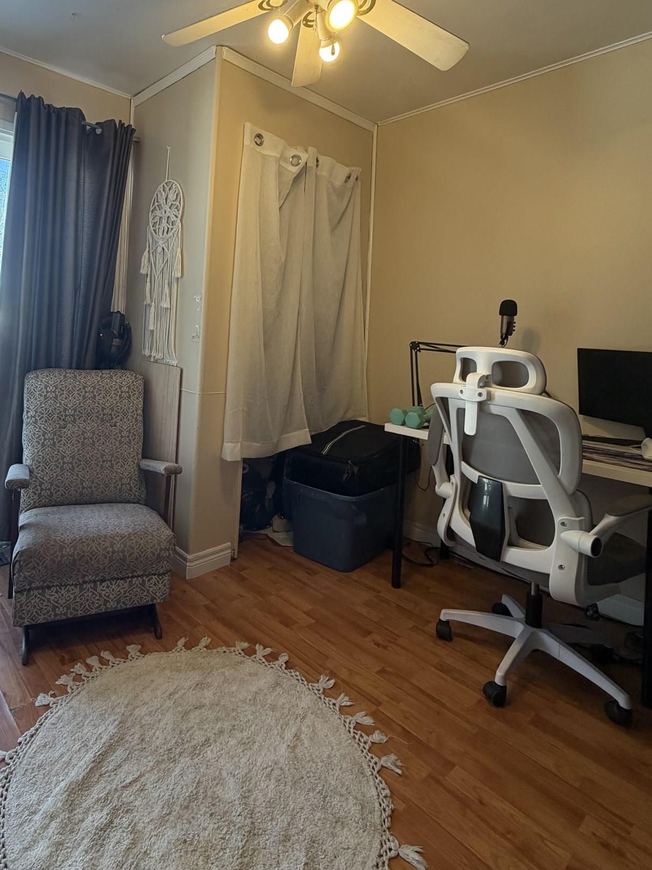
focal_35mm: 20
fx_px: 502
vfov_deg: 80.4
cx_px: 224
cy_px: 331
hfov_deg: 64.5
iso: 125
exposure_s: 1/120
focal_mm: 2.22
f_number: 2.2
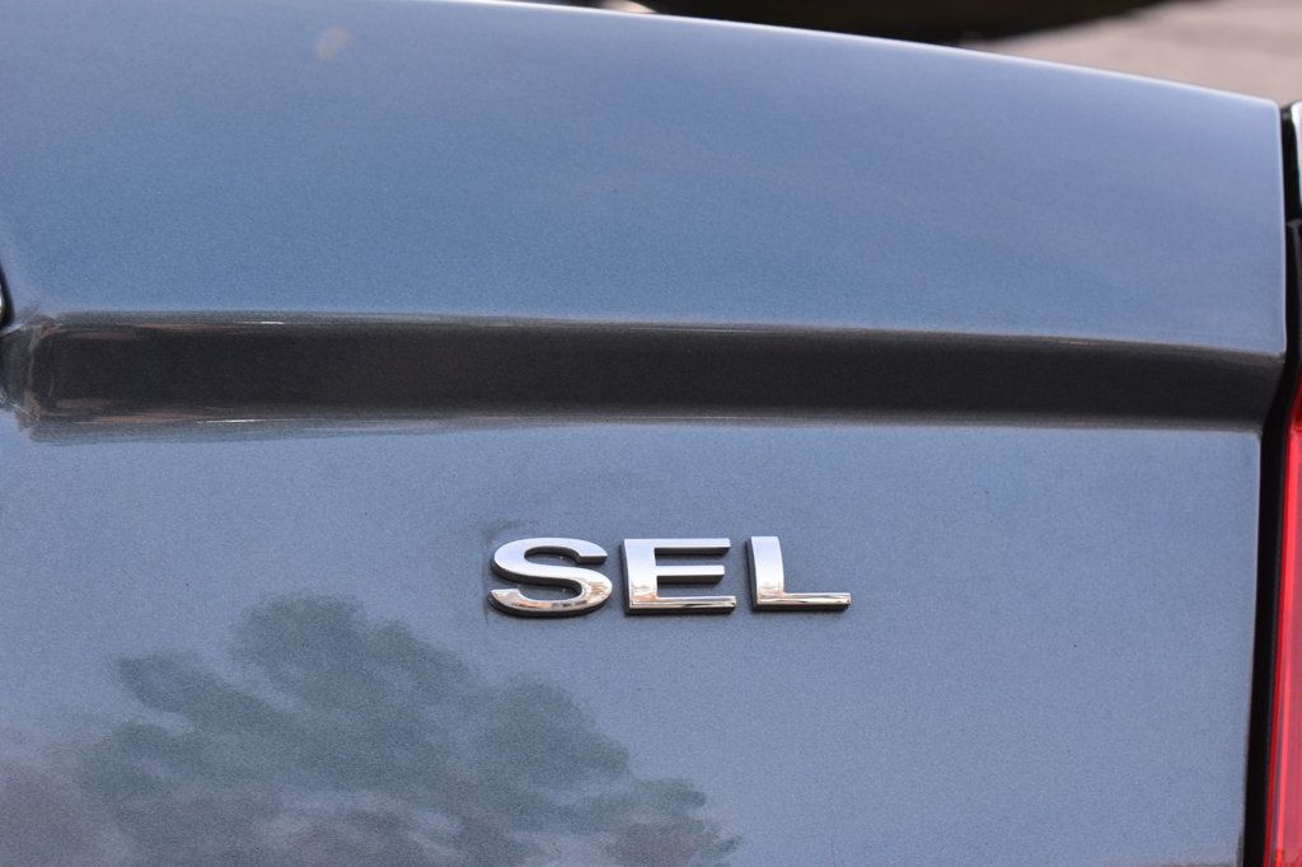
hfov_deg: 24.6
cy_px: 434
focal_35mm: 82
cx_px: 651
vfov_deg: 16.5
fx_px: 2983
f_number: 10
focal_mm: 55
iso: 400
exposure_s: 1/200
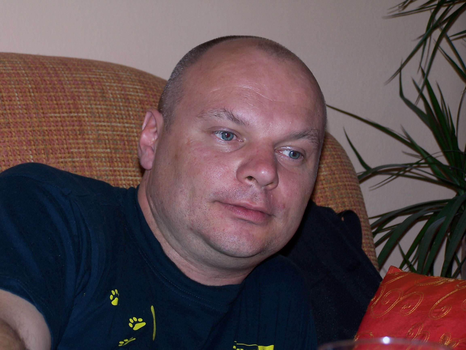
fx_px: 1575
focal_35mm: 117
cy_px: 175
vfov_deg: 12.7
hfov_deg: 16.8
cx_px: 233
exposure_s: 1/90
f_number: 3.2
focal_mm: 19.4
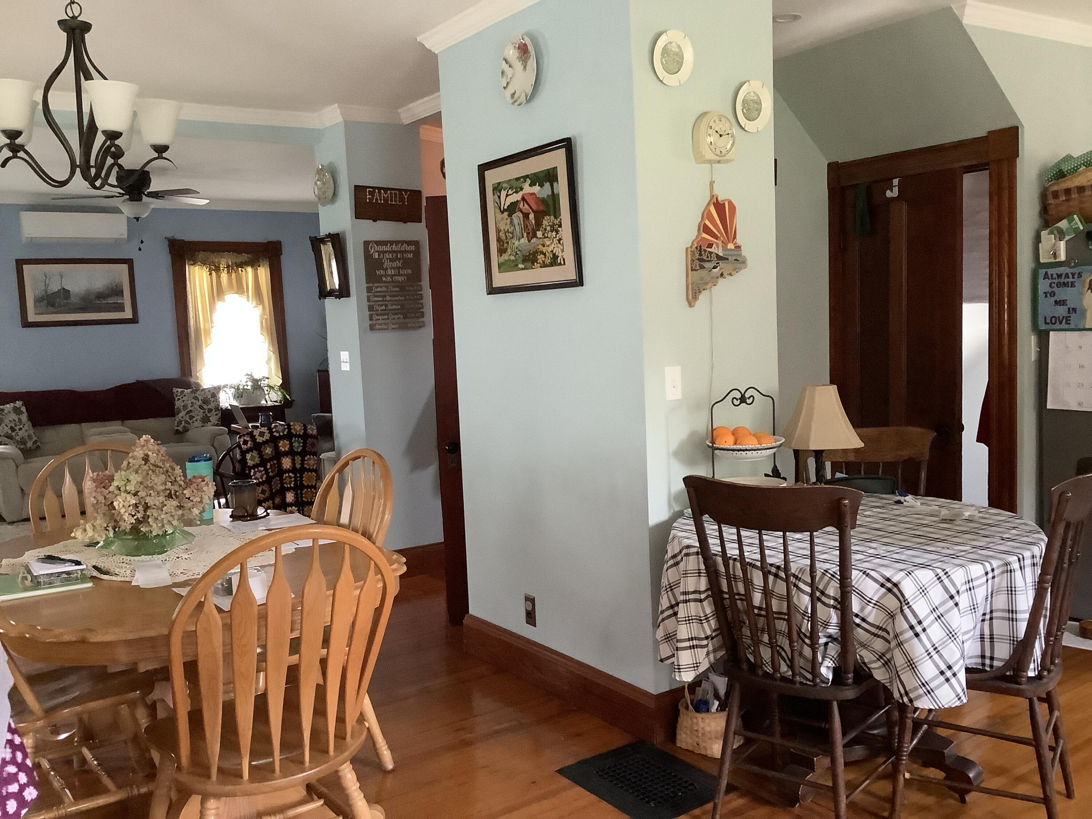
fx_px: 978
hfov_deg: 58.4
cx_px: 546
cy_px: 410
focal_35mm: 31
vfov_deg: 45.4
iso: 500
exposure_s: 1/30
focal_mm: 3.3
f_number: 2.4
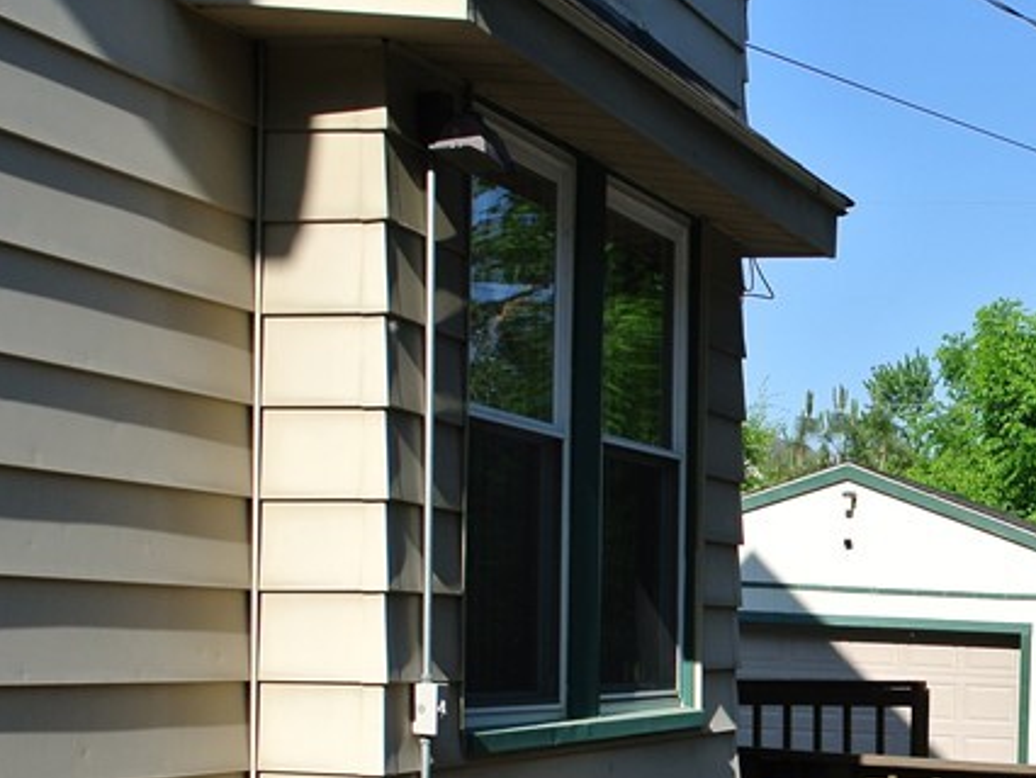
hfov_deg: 27.4
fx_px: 1976
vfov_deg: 21.4
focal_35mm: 66
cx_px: 1076
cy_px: 802
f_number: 4.5
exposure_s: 1/640
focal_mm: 10
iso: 100
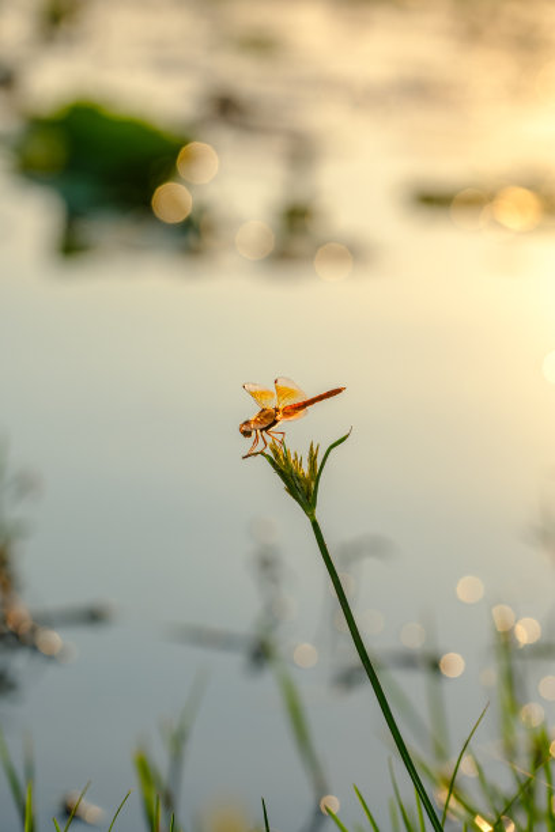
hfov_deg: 11.4
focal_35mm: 120
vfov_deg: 17.1
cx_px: 278
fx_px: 2775
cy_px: 416
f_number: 6.4
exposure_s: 1/500
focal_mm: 80
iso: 200
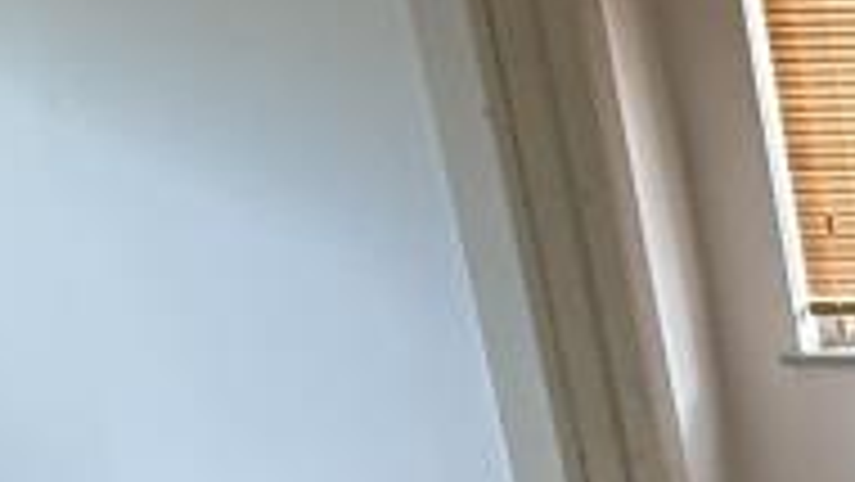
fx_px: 1860
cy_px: 748
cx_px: 1706
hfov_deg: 17.9
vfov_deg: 13.8
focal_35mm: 82
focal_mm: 2.22
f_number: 2.2
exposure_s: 1/60
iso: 400
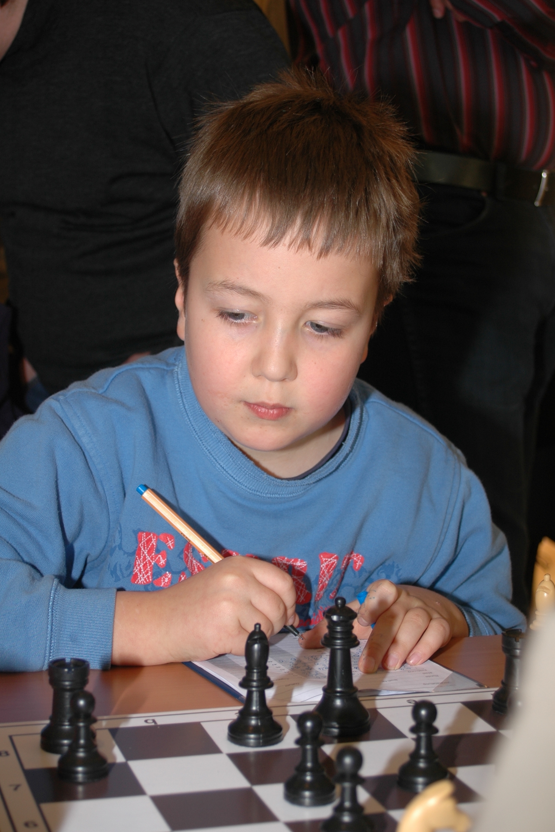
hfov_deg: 18.7
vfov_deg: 27.7
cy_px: 412
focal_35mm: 73
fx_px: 1688
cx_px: 276
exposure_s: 1/60
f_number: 5.6
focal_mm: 48
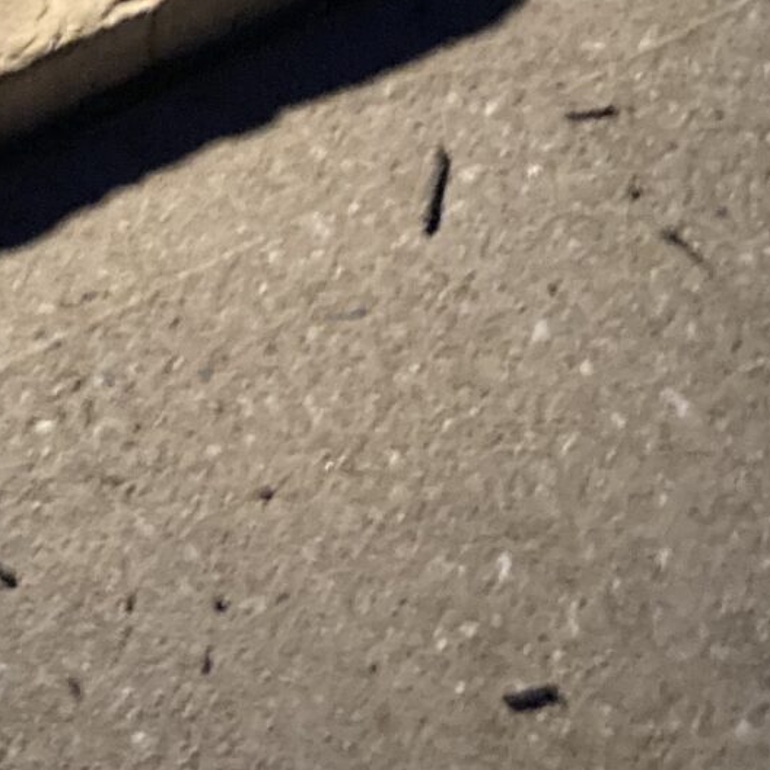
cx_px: -456
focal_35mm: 120
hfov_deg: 13.5
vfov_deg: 13.0
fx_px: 3020
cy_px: -665
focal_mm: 3.99
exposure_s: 1/17
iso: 640
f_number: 1.8
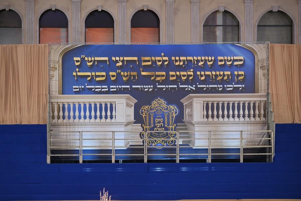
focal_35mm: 125
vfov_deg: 11.0
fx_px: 1045
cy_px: 100
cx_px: 150
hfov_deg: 16.4
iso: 800
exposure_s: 1/400
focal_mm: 125
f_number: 2.8
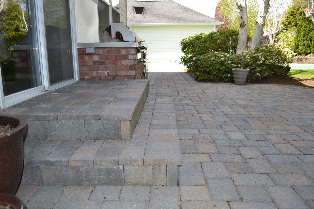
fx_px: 262
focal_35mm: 30
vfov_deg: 43.6
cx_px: 157
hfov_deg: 61.9
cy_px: 104
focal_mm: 20
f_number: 4
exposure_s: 1/200
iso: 100
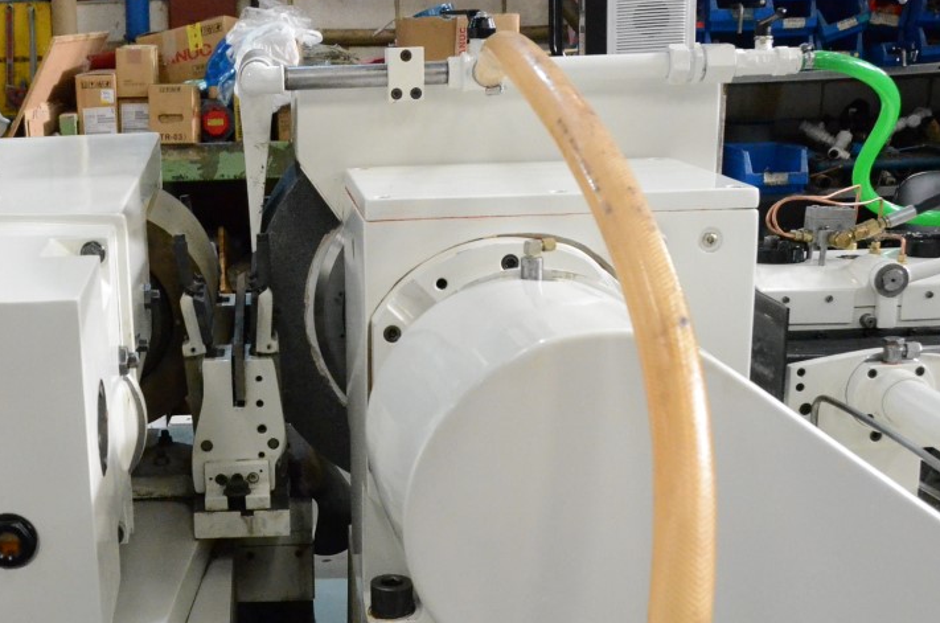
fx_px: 1433
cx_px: 224
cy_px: 401
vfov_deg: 24.4
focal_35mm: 55
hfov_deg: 35.4
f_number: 7.1
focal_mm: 24
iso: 6400
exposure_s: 1/200
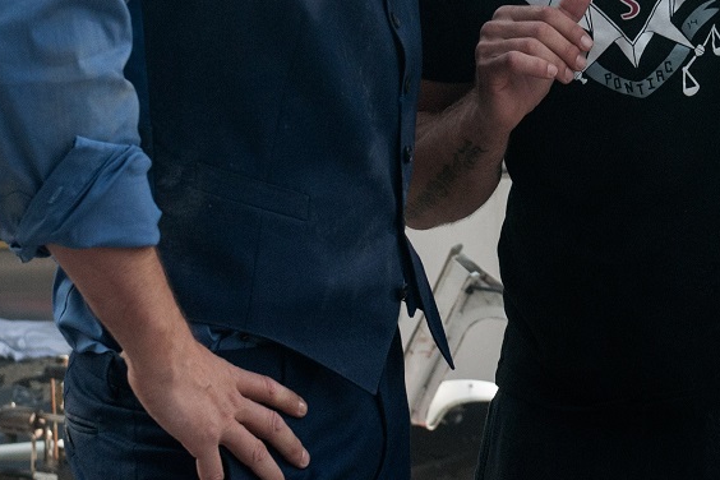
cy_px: -51
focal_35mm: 177
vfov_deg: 7.7
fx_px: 3540
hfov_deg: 11.6
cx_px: 540
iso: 500
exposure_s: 1/400
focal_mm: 52
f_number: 5.6
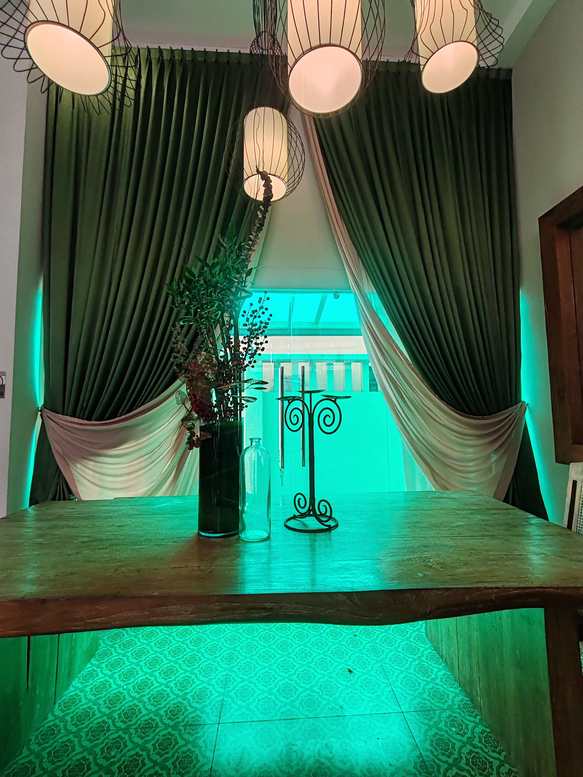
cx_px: 292
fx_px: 359
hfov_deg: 78.1
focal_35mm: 16
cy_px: 388
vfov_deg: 94.5
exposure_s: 1/100
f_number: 2.2
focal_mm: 1.96
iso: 64
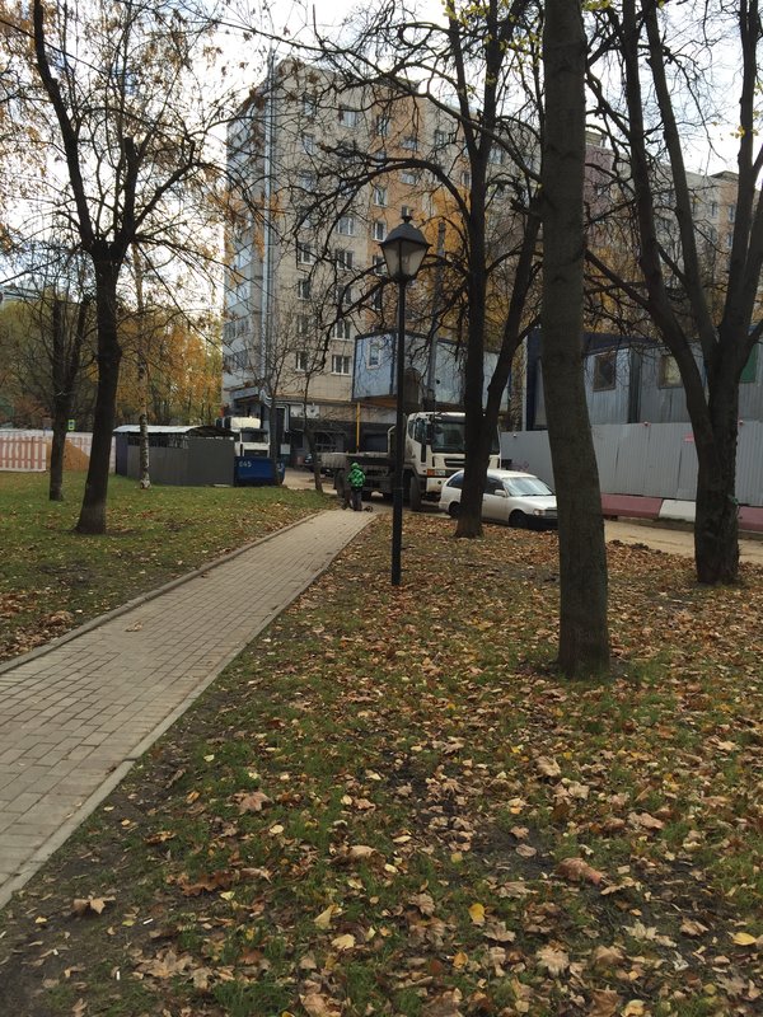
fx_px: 852
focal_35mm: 29
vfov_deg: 61.7
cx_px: 382
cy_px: 508
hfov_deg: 48.2
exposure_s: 1/482
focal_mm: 4.15
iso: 32
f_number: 2.2
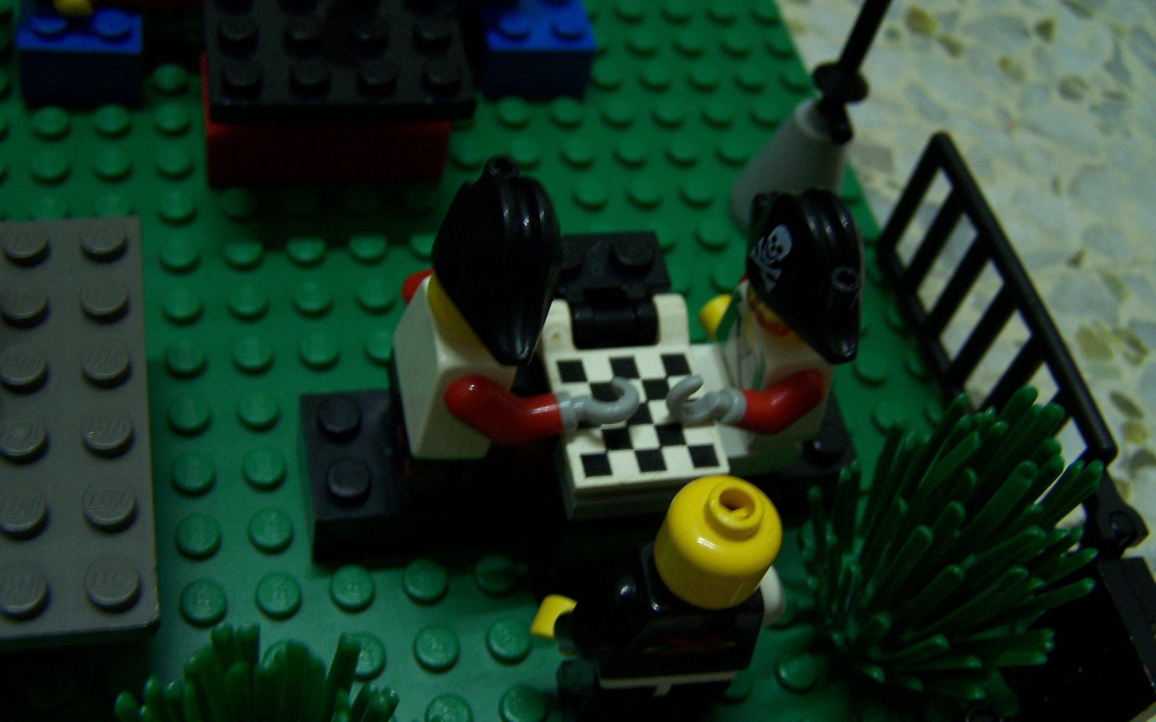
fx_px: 1292
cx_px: 583
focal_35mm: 41
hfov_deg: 48.2
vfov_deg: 31.2
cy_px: 417
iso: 140
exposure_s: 1/8
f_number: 2.8
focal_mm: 6.3
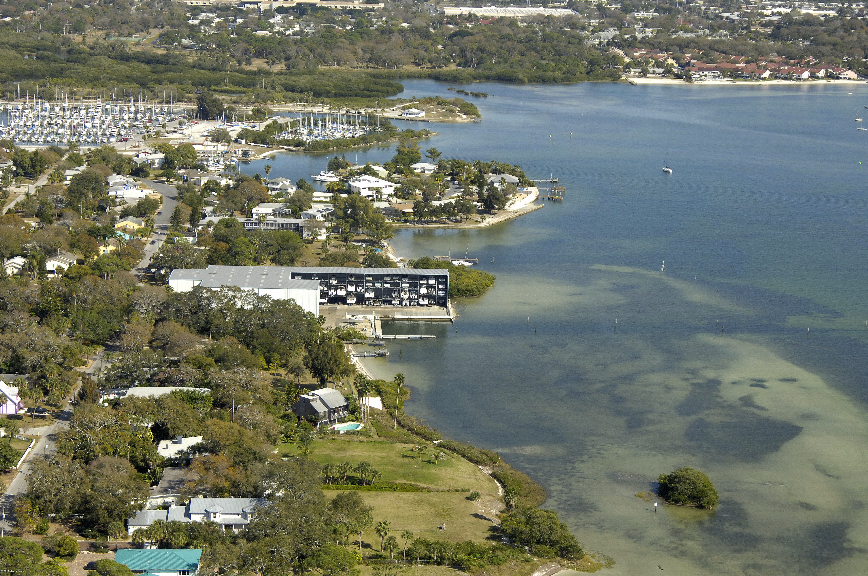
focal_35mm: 72
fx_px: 1734
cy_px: 288
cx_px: 434
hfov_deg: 28.1
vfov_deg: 18.9
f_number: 7.1
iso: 400
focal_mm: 48
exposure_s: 1/1000
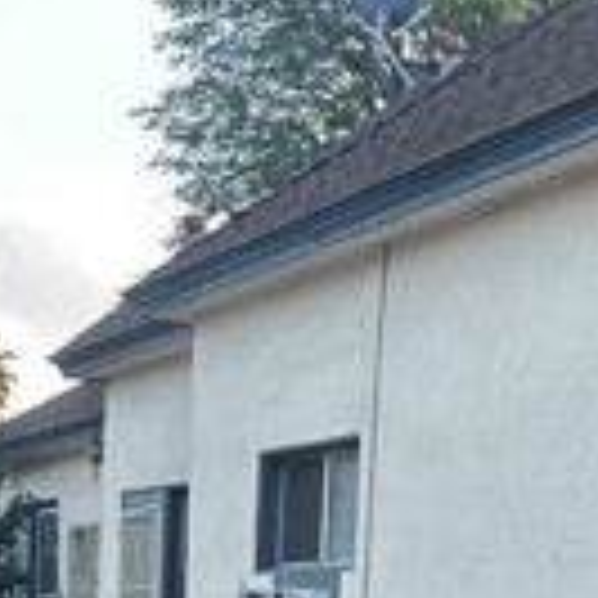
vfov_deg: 16.0
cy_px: 832
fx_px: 1994
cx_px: 459
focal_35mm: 102
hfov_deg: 17.0
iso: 100
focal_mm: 6.86
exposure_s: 1/165
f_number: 1.78
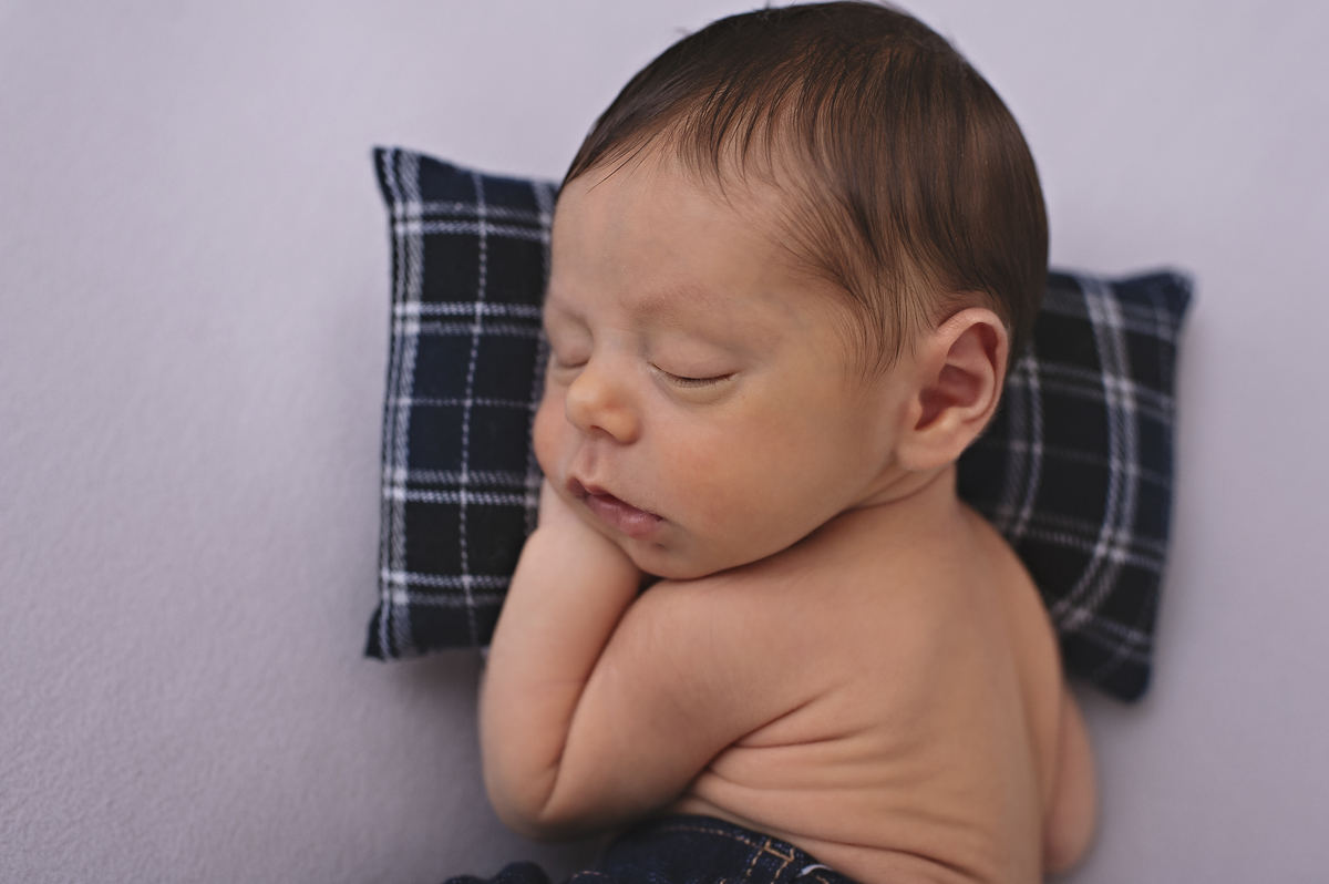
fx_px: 1291
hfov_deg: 54.5
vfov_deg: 37.8
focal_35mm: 35
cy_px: 442
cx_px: 664
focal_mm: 35
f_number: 3.2
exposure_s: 1/250
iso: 400
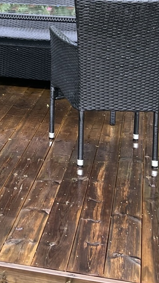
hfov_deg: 12.7
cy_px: 0
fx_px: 681
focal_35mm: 91
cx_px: -69
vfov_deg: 22.5
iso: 50
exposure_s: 1/121
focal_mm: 5.7
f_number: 1.5
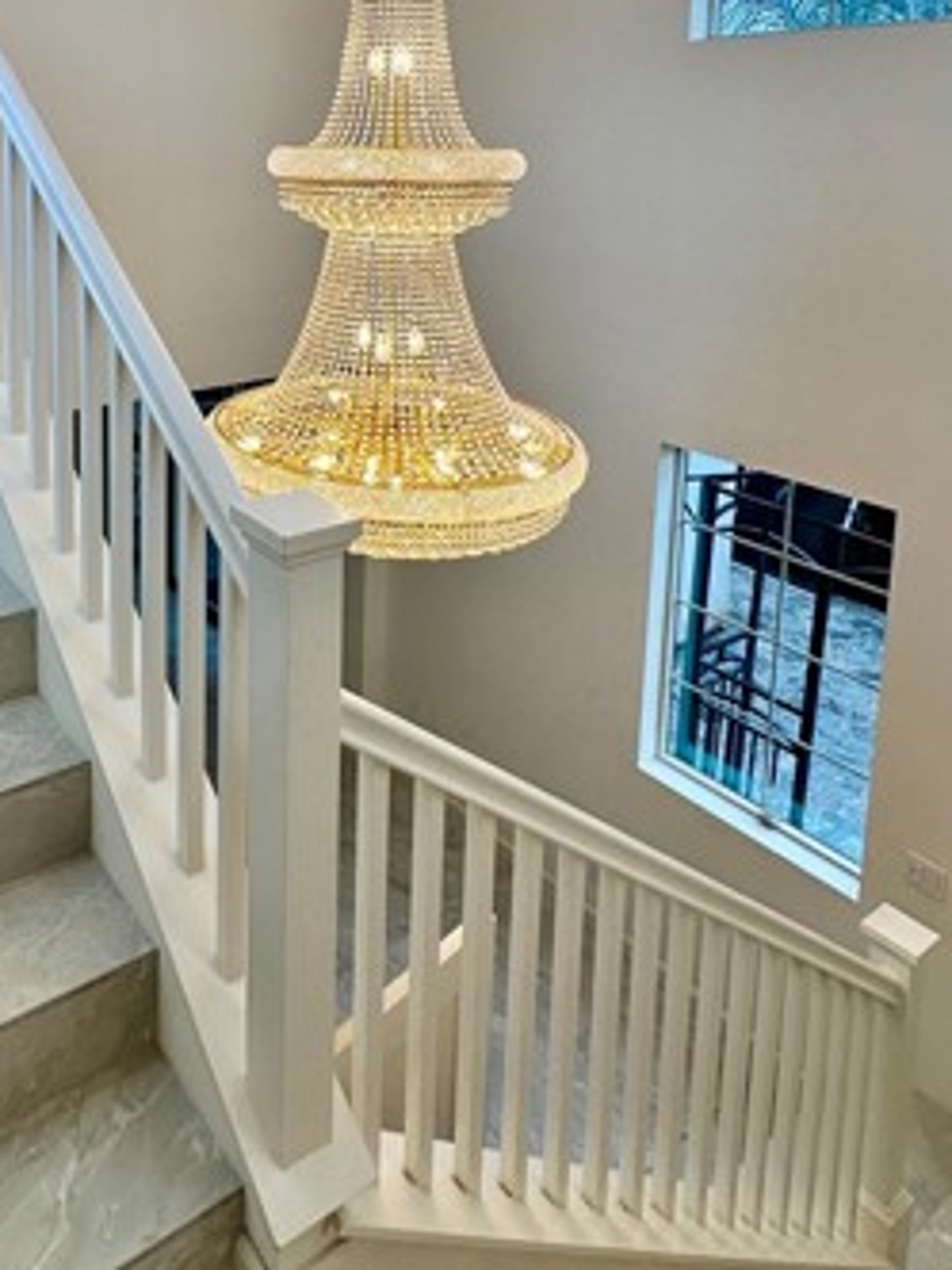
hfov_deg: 47.8
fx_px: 990
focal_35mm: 27
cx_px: 157
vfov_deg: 60.2
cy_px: 256
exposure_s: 1/136
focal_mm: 2.22
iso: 40
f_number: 2.2
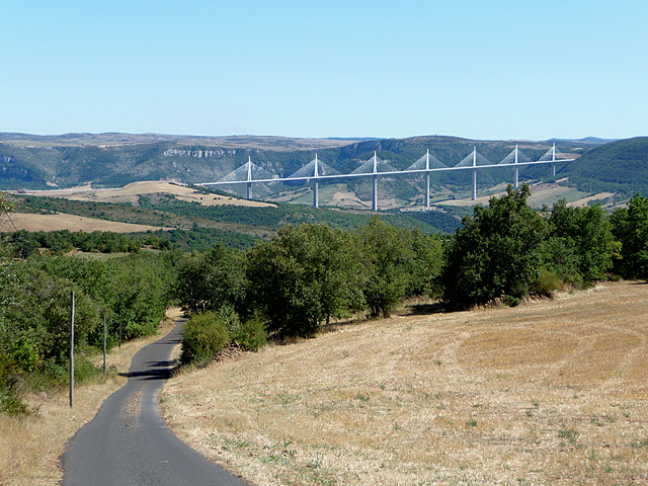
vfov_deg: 20.4
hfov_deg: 27.0
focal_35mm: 72
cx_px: 324
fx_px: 1348
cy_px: 243
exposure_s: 1/400
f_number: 4.6
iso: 100
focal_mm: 12.2
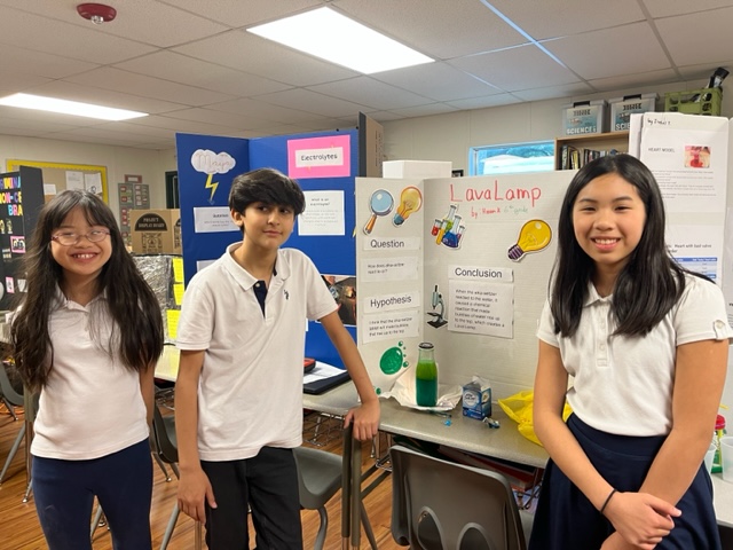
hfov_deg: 67.3
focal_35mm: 26
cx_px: 366
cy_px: 275
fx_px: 551
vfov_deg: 53.1
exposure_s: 1/60
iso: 125
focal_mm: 5.1
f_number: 1.6
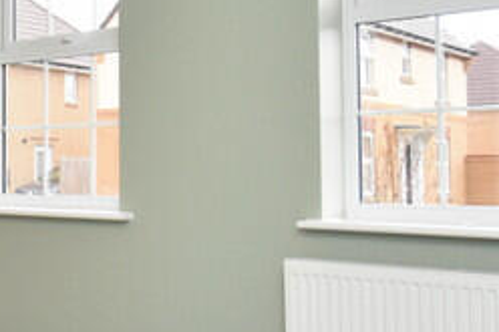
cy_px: 75
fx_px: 859
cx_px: -64
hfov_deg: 29.0
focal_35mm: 62
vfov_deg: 21.7
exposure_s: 1/160
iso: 800
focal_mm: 10
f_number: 4.5
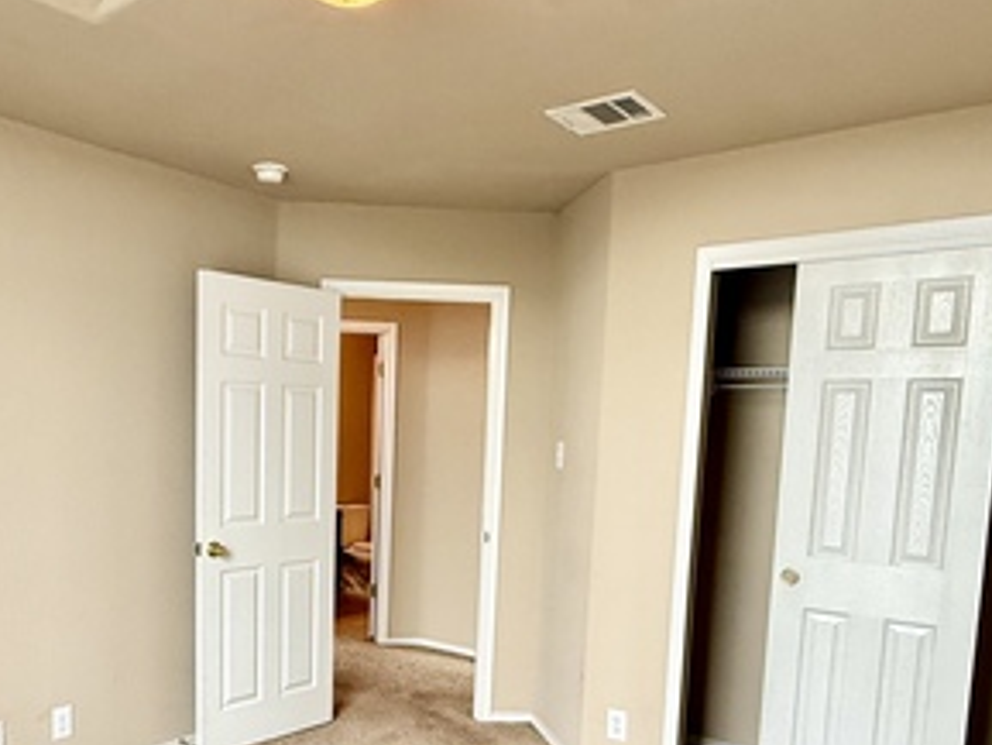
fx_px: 889
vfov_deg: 44.4
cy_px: 529
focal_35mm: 31
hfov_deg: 57.4
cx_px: 357
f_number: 2.2
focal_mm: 2.22
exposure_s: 1/120
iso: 200
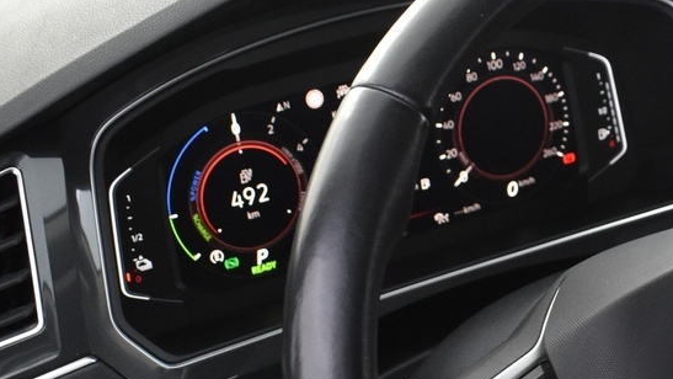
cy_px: 391
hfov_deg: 22.0
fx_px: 1660
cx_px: 689
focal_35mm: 93
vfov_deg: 12.8
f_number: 5.6
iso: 1250
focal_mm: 20
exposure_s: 1/8
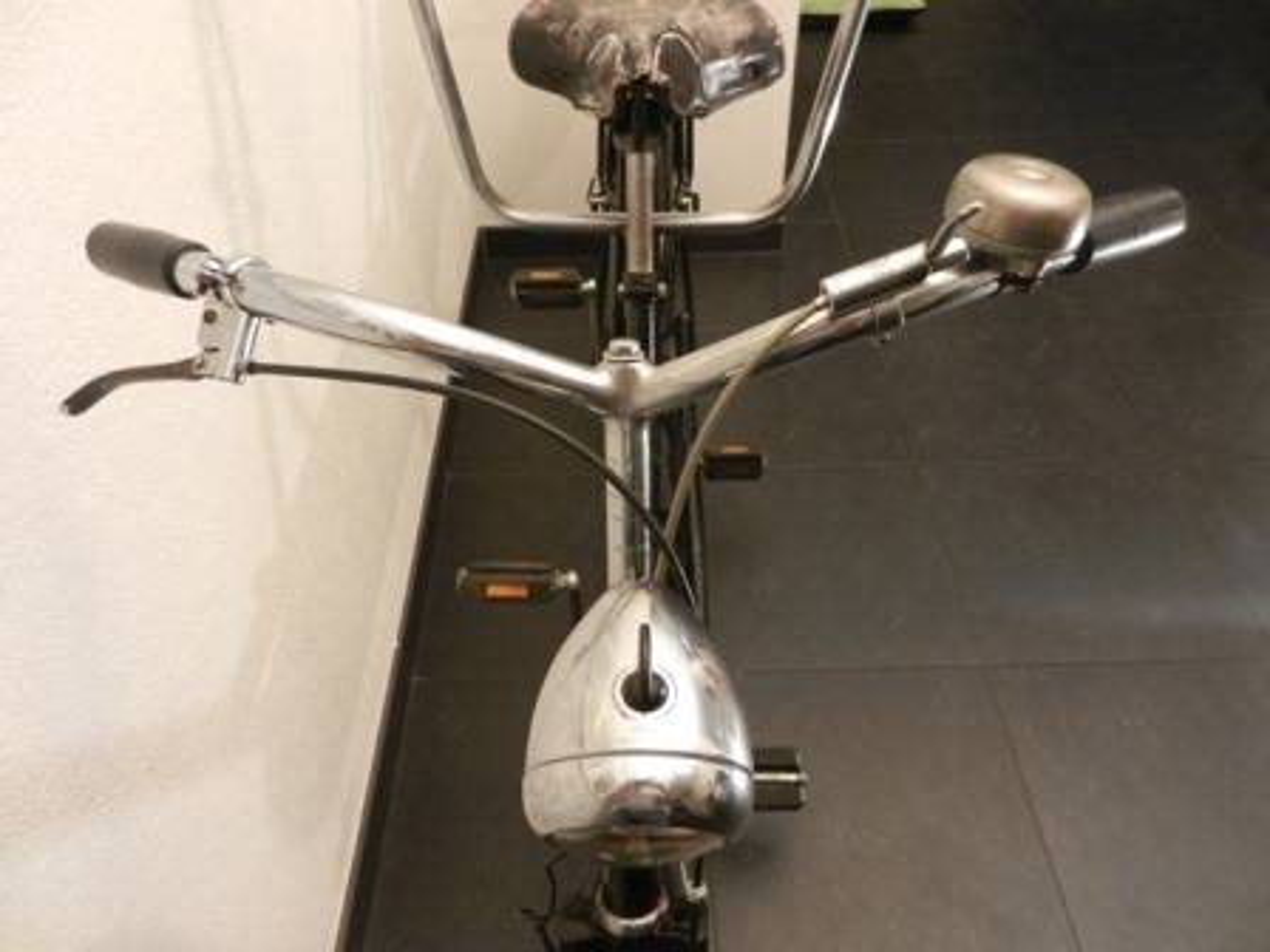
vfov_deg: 54.9
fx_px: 917
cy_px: 476
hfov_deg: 69.4
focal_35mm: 25
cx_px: 635
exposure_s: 1/10
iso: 400
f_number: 3.5
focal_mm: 4.5
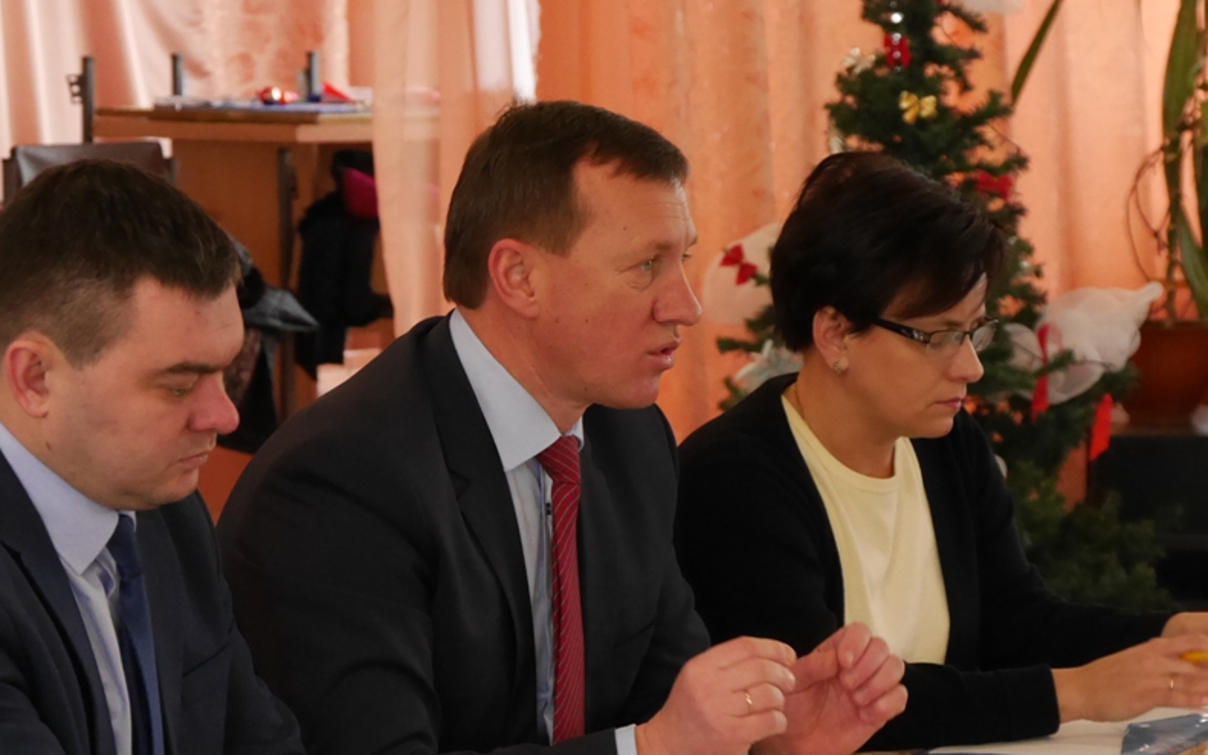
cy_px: 548
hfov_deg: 14.6
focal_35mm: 143
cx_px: 582
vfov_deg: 9.2
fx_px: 4707
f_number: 5.1
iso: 3200
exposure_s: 1/50
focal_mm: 55
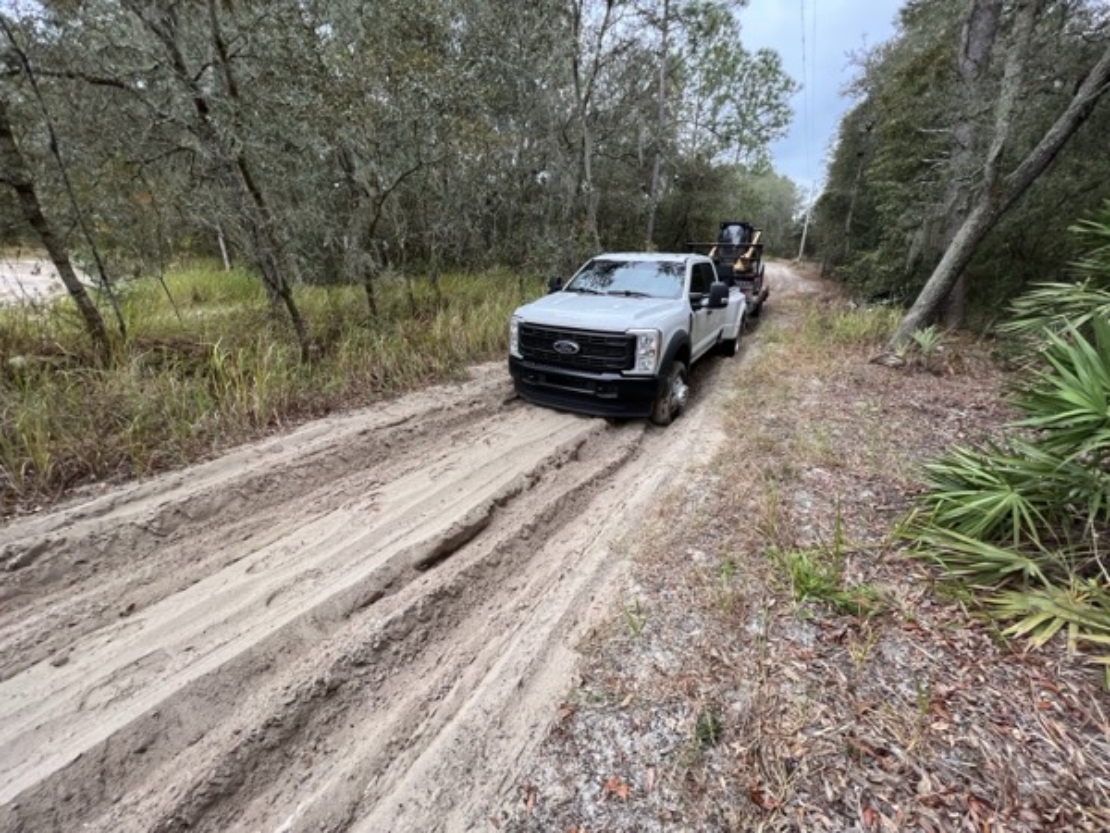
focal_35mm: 13
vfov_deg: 89.9
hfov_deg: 106.2
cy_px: 416
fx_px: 417
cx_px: 555
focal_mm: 1.57
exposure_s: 1/99
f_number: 1.8
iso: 100
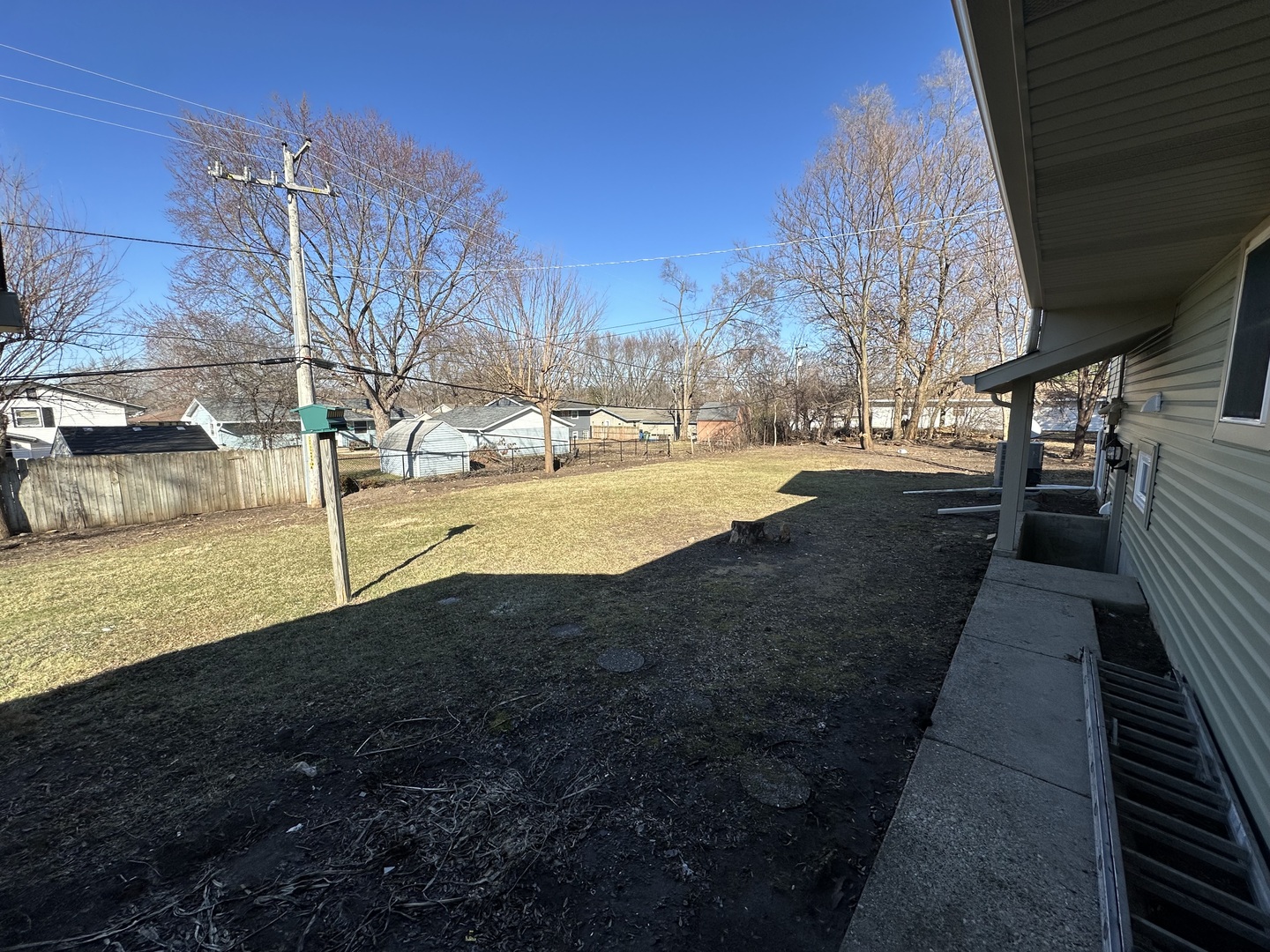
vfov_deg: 85.7
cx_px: 635
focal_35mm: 14
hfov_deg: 102.1
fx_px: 514
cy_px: 476
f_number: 2.2
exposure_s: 1/1473
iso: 50
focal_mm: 2.22
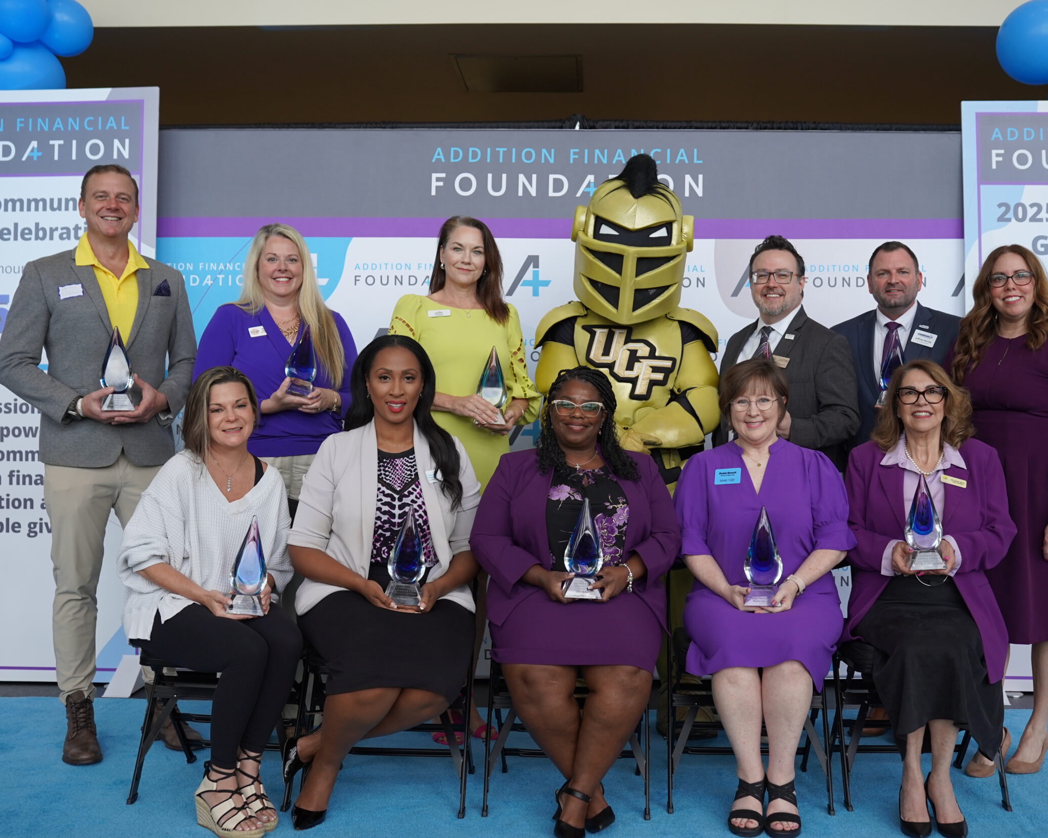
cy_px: 424
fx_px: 1165
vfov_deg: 39.6
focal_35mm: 38
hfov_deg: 48.4
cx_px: 550
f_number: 4
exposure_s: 1/160
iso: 640
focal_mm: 32.5
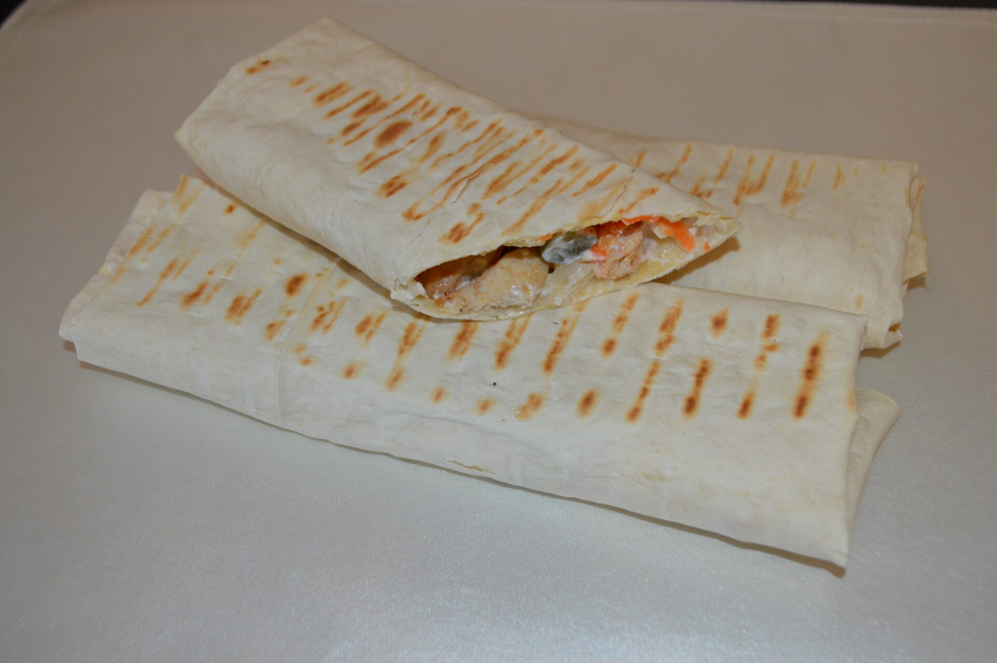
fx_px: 1079
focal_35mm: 39
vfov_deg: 34.1
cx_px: 498
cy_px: 332
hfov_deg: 49.6
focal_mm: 26
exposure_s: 1/60
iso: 500
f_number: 4.2
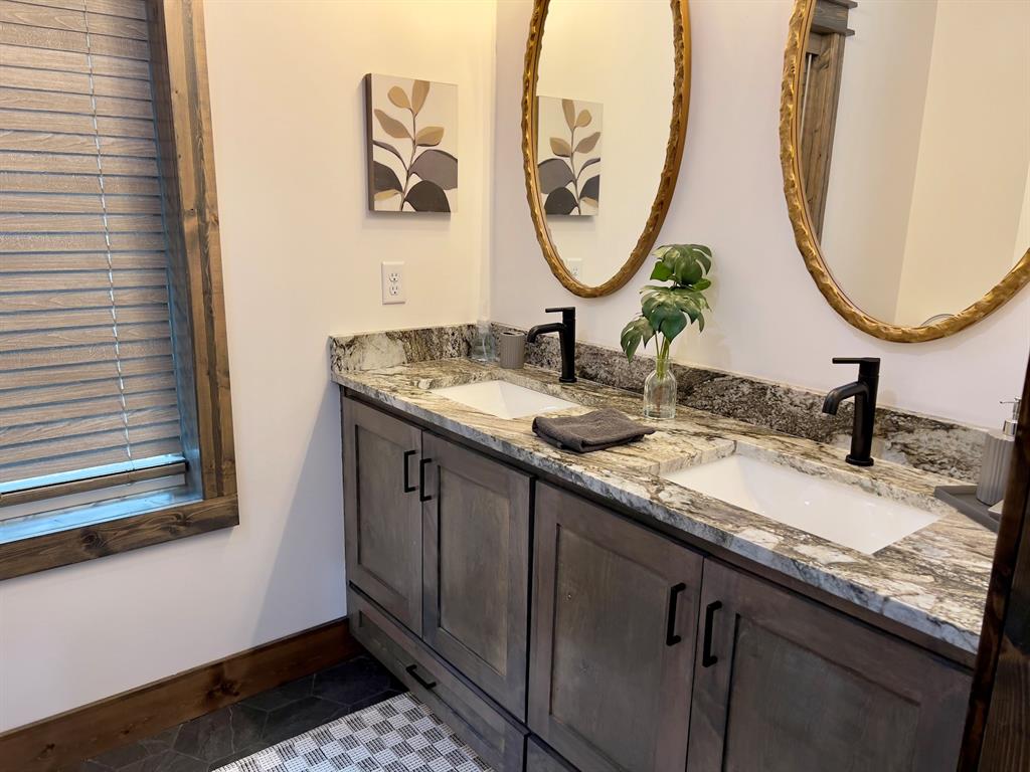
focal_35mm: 26
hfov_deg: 67.3
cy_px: 386
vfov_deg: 53.1
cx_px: 515
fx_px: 774
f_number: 1.5
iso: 100
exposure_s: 1/60
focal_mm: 5.7
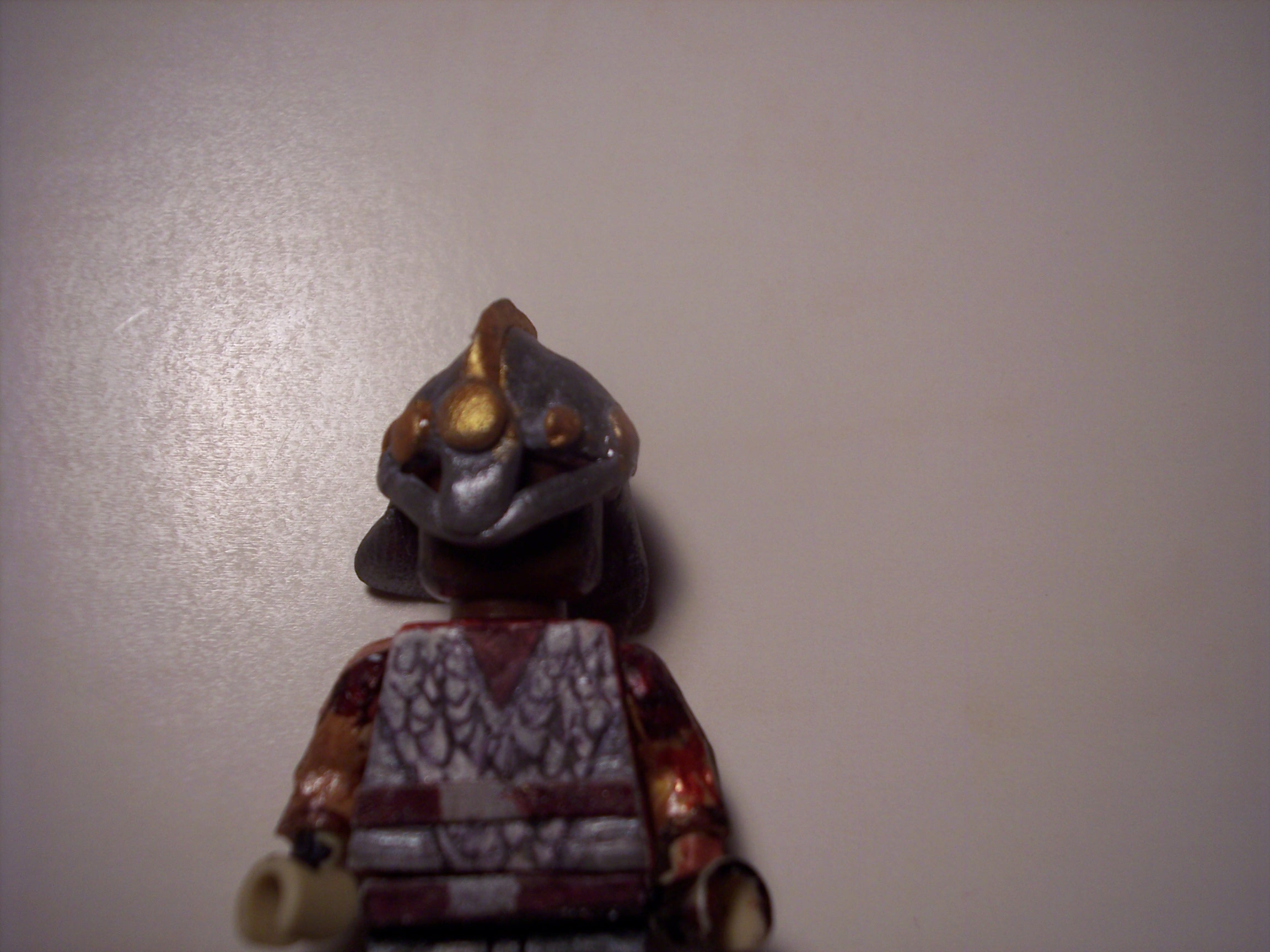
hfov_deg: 47.9
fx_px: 1431
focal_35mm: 39
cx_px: 635
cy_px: 476
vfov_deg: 36.8
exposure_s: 1/45
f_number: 3.4
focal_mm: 8
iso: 100
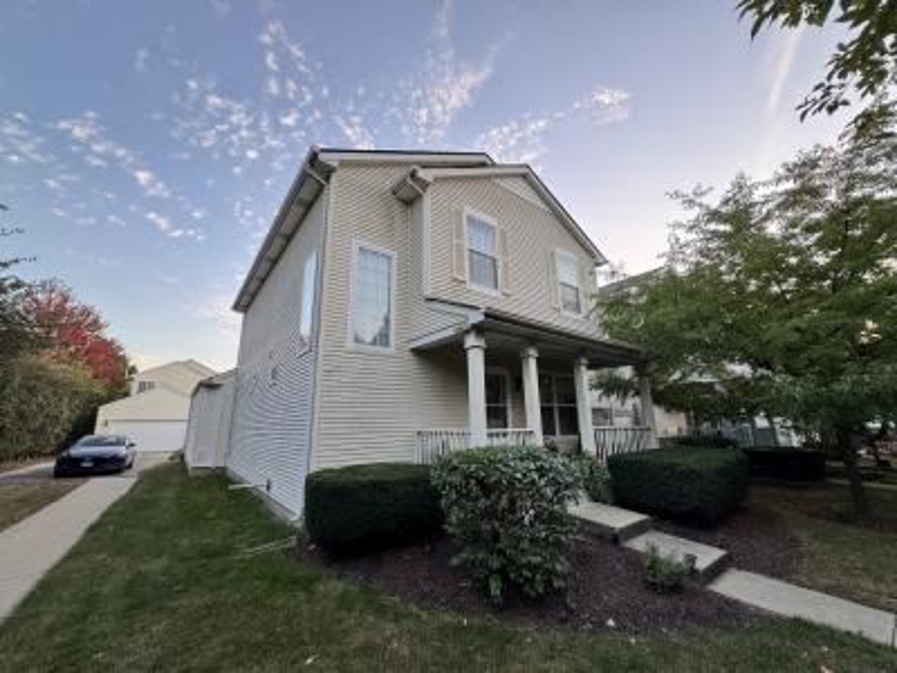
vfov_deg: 85.7
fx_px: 363
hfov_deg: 102.1
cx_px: 448
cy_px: 336
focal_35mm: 14
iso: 64
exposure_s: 1/99
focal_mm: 2.22
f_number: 2.2
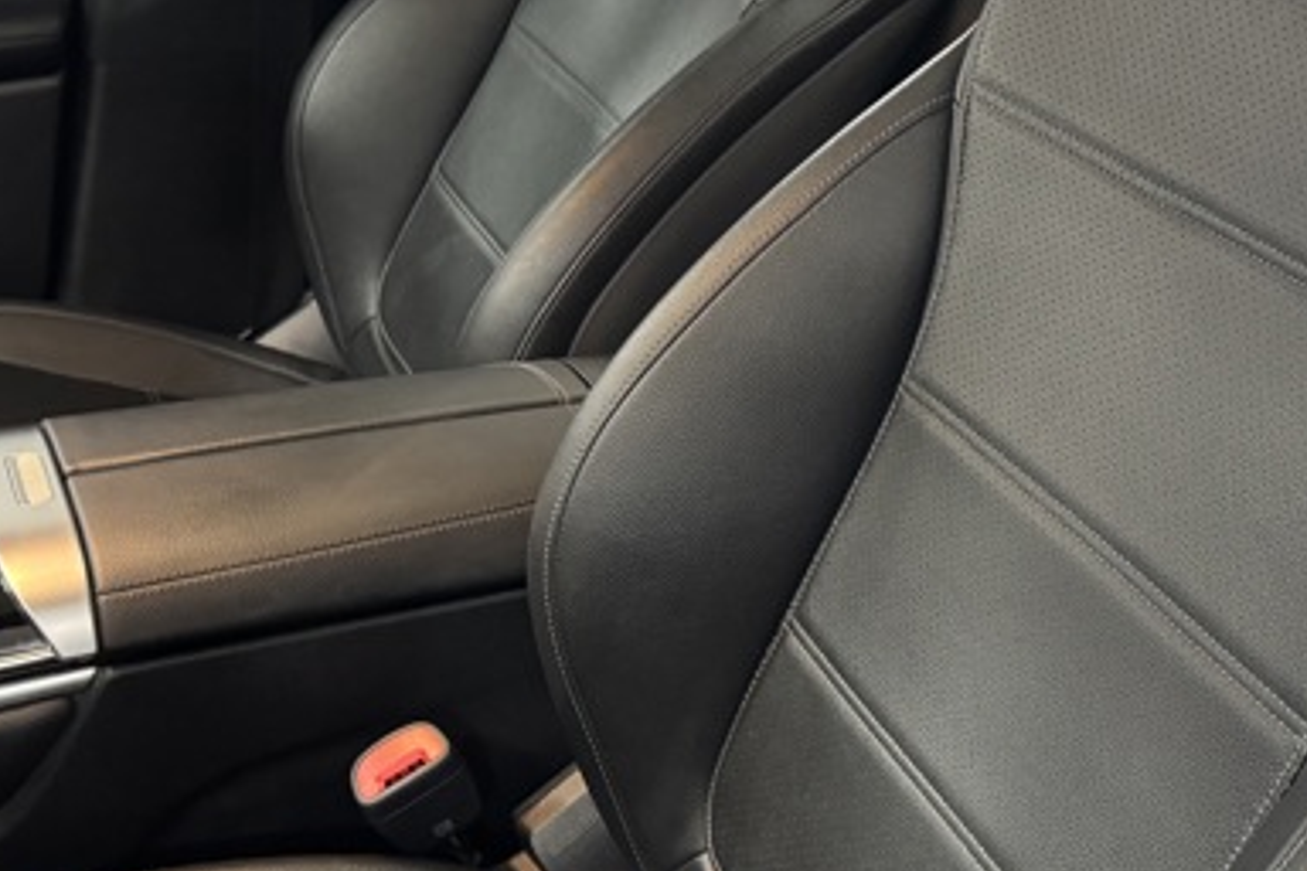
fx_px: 1888
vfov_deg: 26.0
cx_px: 684
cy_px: 415
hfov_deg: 38.2
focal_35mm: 52
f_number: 1.78
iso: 1000
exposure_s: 1/33
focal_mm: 6.76
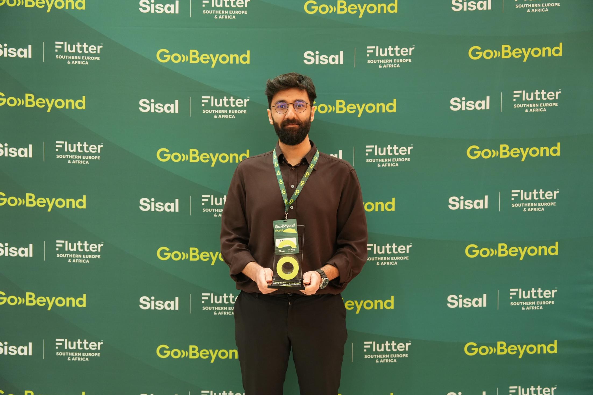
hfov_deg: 49.6
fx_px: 642
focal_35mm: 39
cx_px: 296
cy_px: 198
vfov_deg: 34.2
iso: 3200
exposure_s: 1/125
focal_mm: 39
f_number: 2.8
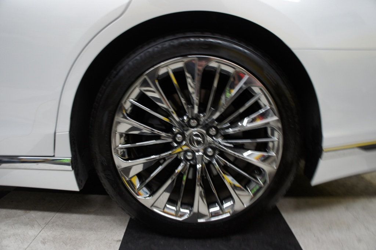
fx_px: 282
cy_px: 125
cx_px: 188
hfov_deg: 67.4
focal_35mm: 27
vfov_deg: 47.9
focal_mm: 18
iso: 400
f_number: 3.5
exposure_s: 1/30
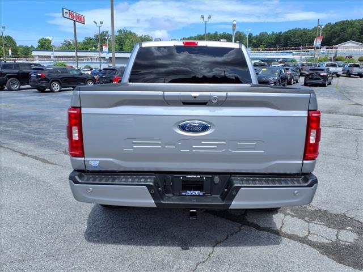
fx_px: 283
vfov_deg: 51.4
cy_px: 136
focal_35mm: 27
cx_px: 182
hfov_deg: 65.3
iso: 40
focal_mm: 3.58
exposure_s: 1/1667
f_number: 1.9
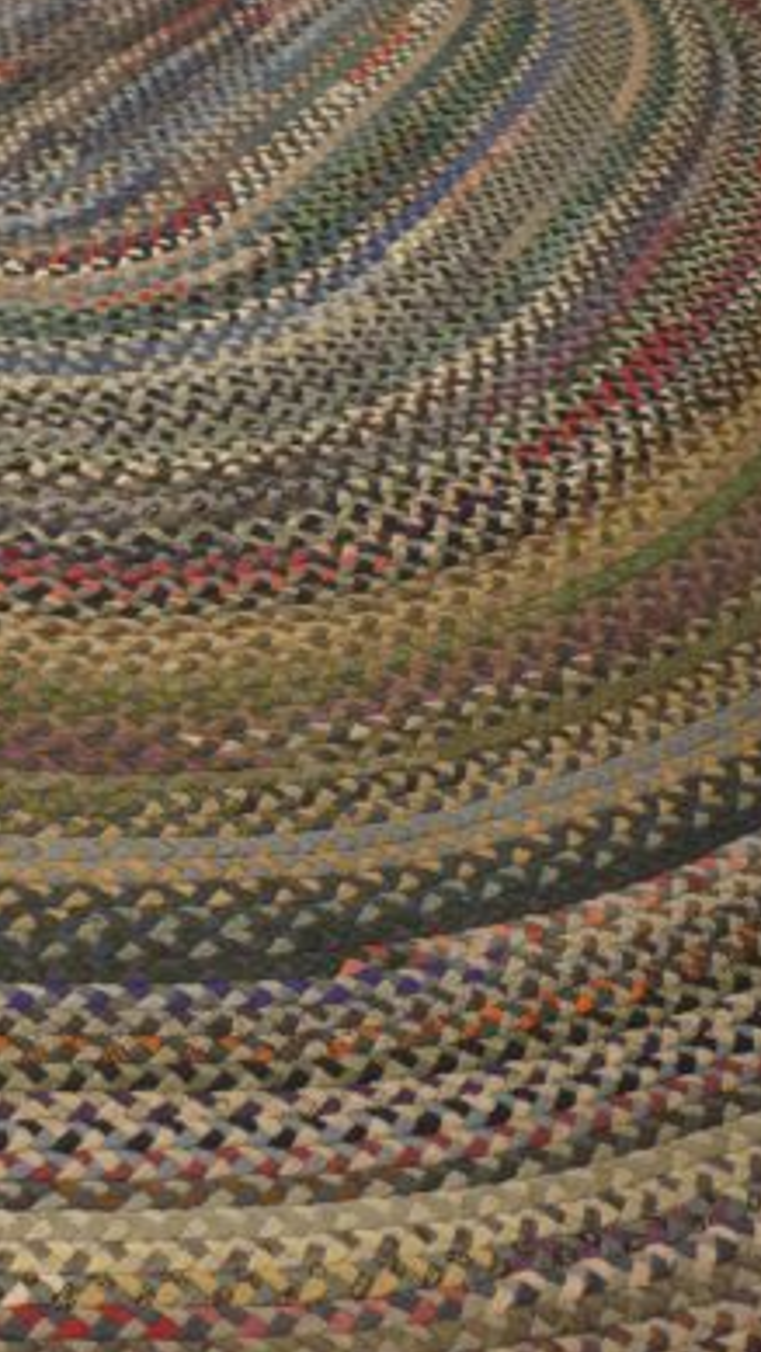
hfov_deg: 22.6
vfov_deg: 40.7
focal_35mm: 51
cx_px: -21
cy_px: 673
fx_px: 1821
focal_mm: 21
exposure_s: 1/160
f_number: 4
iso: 2500
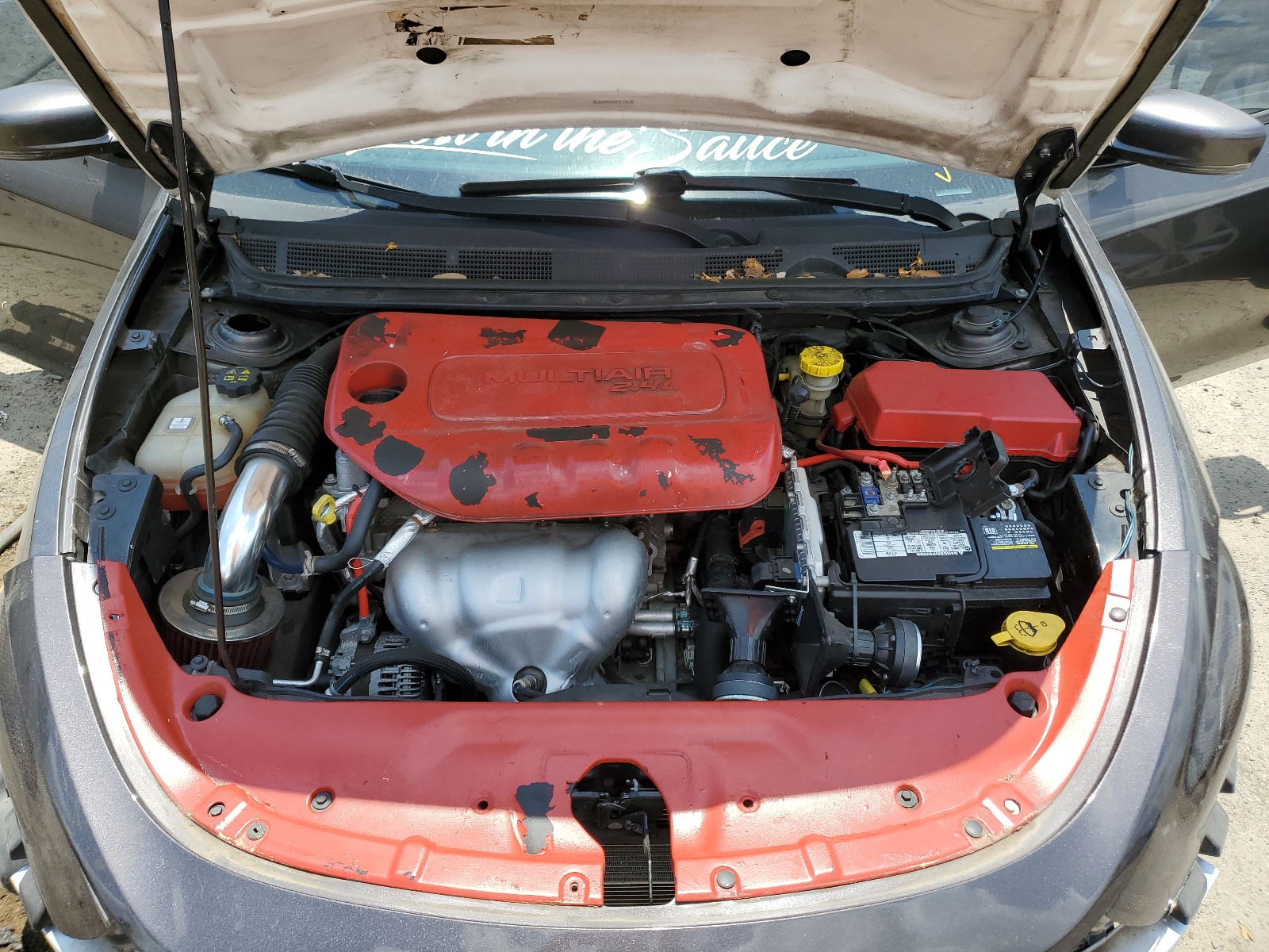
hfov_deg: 67.3
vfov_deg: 53.1
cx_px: 634
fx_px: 953
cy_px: 476
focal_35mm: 26
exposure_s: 1/1667
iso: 50
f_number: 1.5
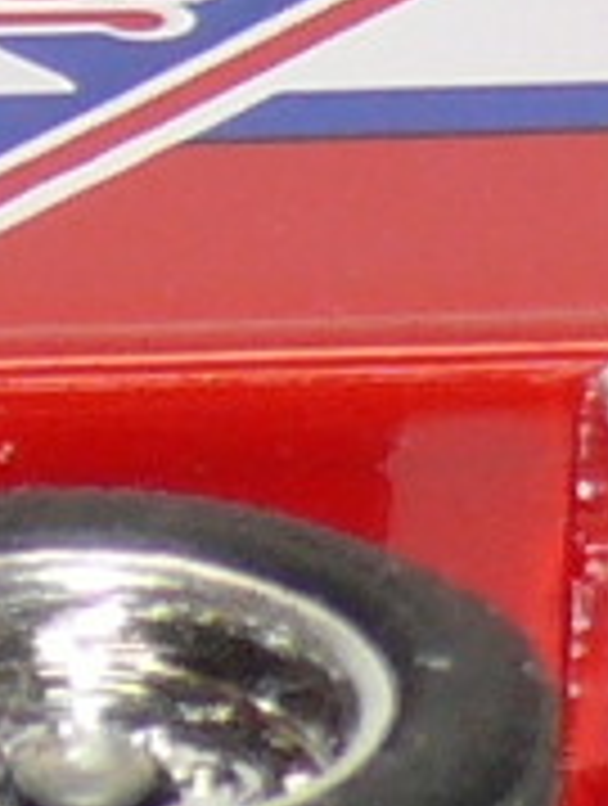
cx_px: -1130
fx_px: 18108
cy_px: 878
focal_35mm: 776
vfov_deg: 2.5
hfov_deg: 1.9
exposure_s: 1/30
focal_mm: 12.3
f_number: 4
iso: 100
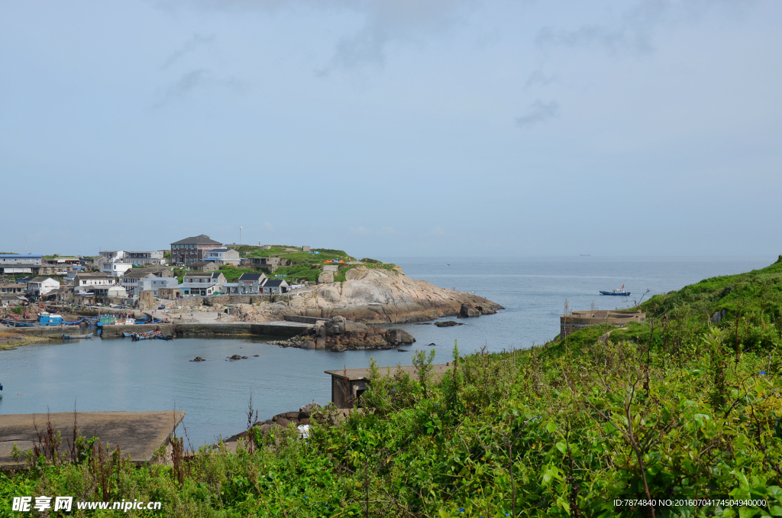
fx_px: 1040
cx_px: 391
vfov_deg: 27.9
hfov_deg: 41.2
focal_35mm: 48
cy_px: 259
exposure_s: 1/320
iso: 100
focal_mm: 32
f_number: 8
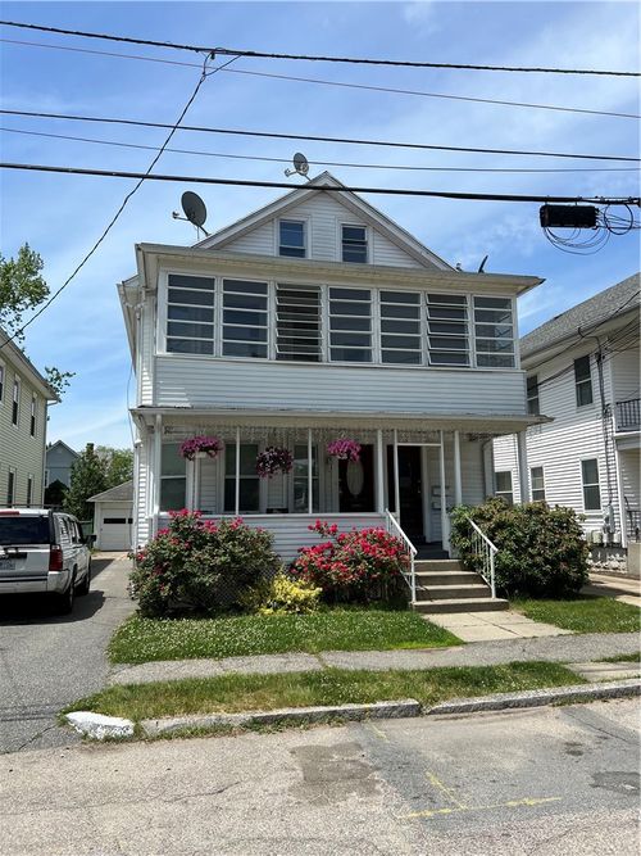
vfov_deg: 67.3
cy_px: 428
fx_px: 642
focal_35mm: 26
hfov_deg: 53.0
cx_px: 320
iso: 50
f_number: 1.5
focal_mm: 5.7
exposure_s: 1/5076
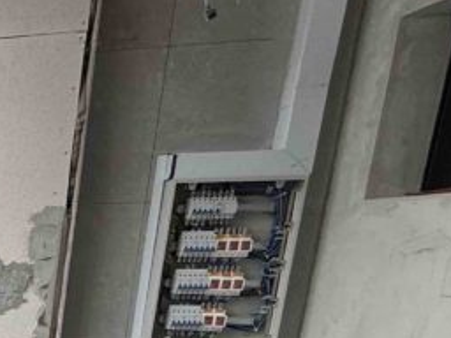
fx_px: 730
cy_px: 403
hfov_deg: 21.0
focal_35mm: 56
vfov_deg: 23.8
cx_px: -386
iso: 64
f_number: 2.2
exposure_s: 1/99
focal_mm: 2.22
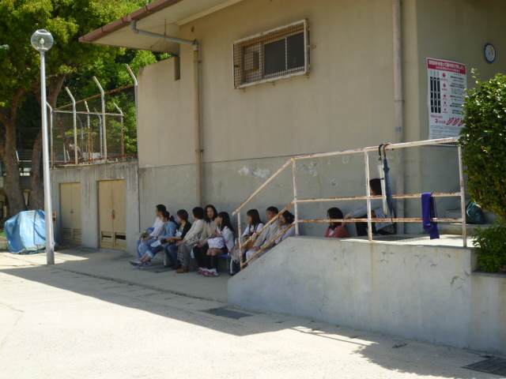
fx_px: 687
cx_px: 253
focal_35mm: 47
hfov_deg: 40.4
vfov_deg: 30.9
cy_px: 190
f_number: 3.9
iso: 80
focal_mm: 8.3
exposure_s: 1/400
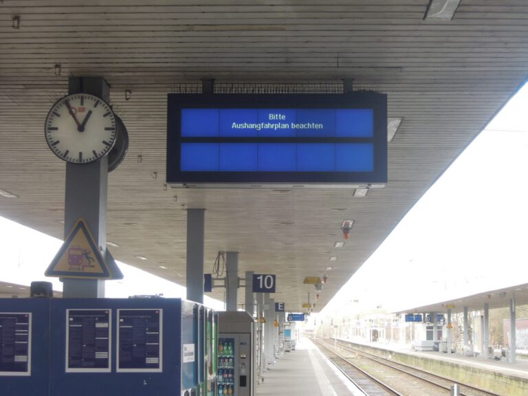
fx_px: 1174
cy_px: 198
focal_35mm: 77
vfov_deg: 19.1
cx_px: 264
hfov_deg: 25.3
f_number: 4.7
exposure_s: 1/100
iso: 200
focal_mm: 13.8
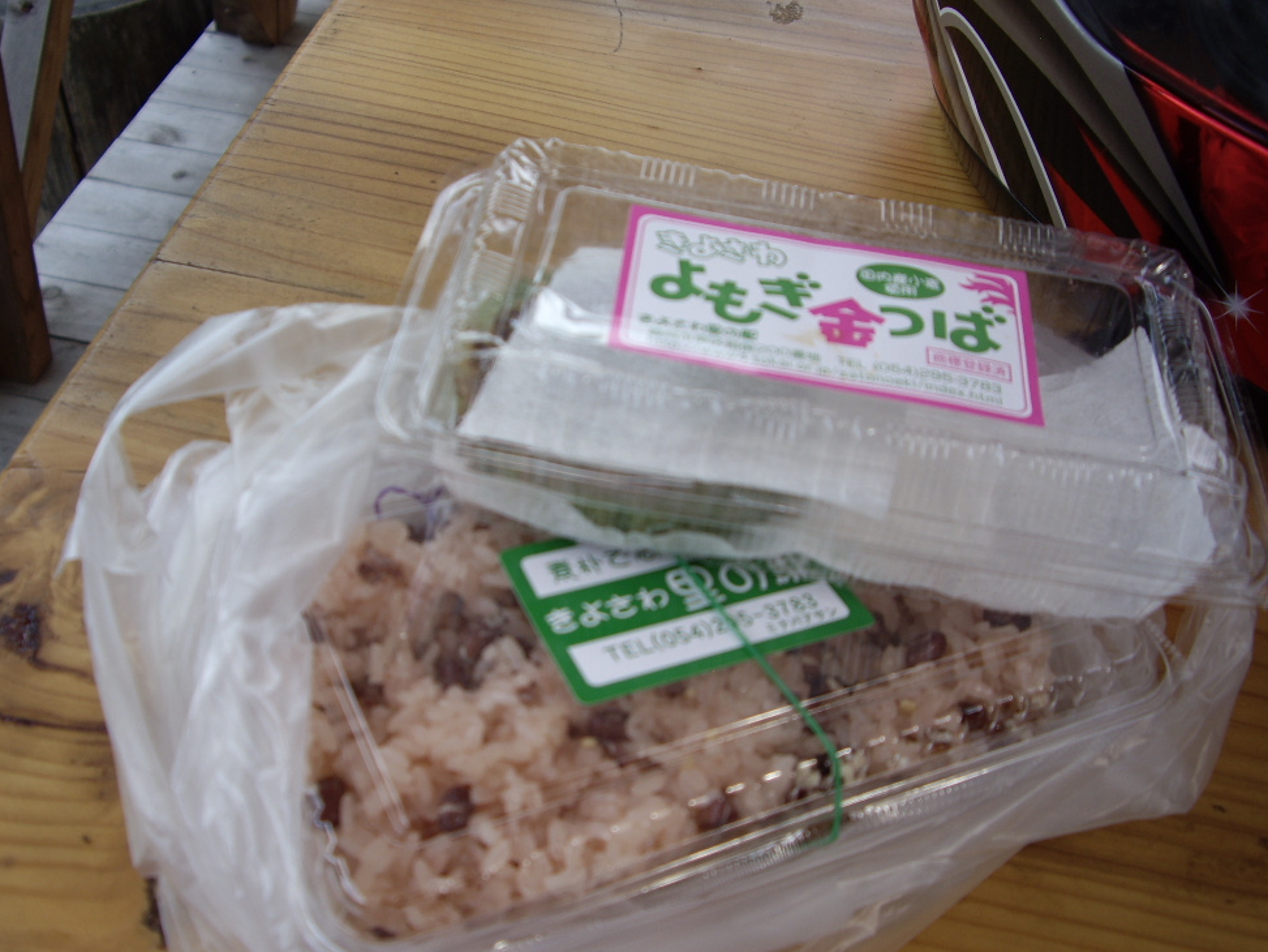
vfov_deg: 36.0
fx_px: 1465
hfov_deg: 46.8
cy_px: 494
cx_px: 642
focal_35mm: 40
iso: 50
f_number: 2.8
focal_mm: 7.9
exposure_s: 1/200
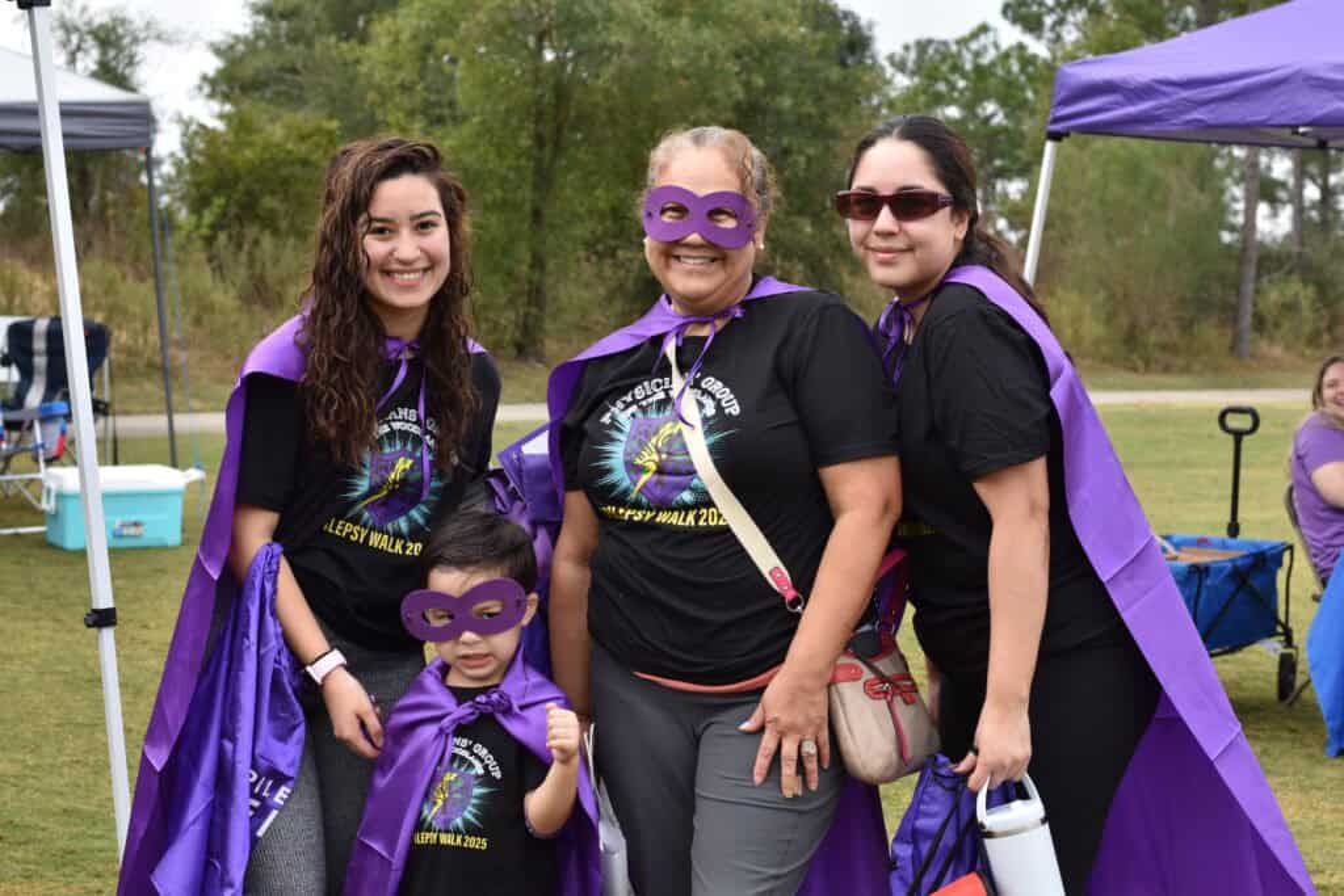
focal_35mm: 75
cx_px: 672
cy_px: 448
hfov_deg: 27.0
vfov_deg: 18.2
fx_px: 2800
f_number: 5.6
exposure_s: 1/400
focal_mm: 50
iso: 320
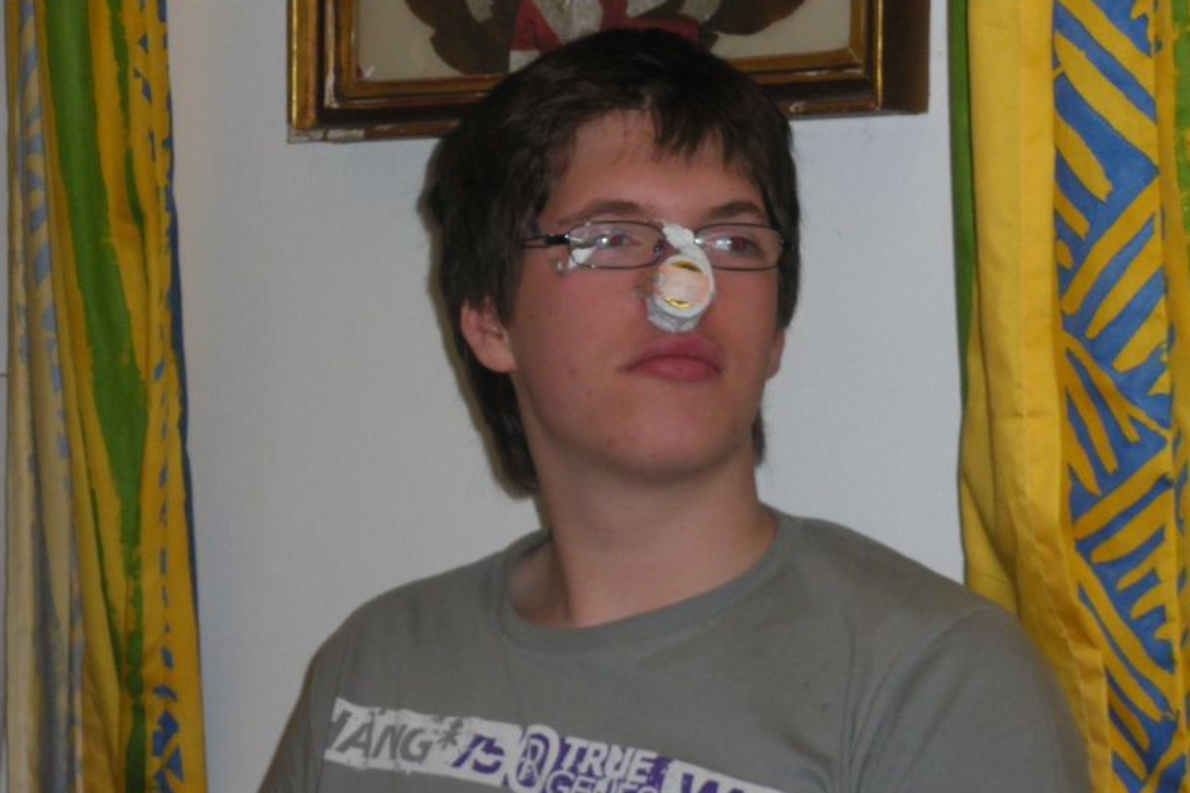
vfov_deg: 13.3
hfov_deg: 19.8
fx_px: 3404
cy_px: 434
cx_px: 595
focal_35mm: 103
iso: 400
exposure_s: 1/100
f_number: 5
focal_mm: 17.4
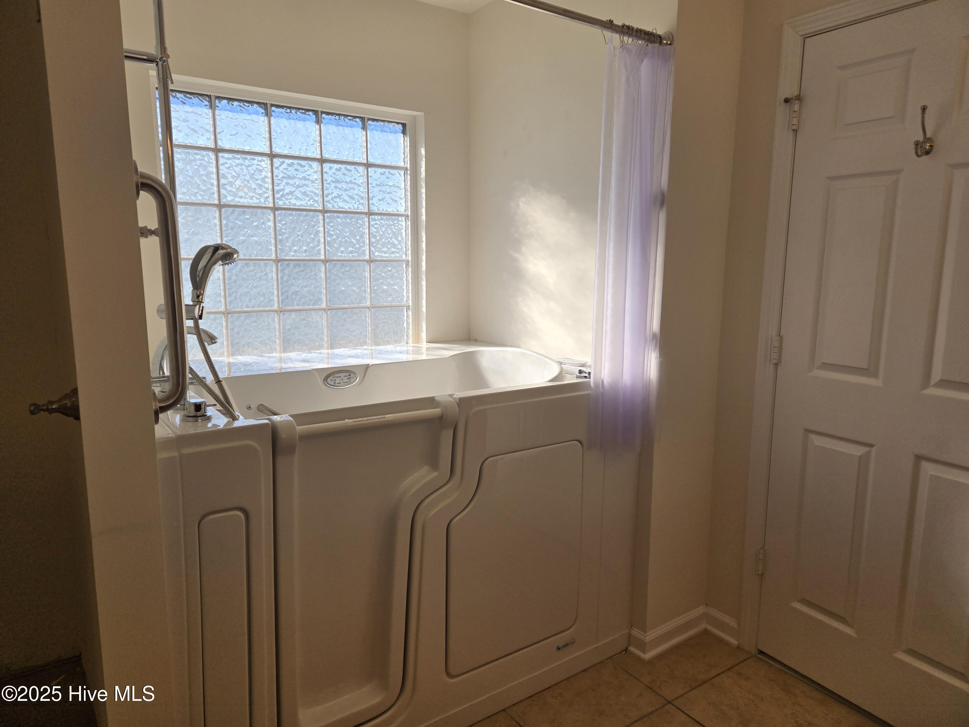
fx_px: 644
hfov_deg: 73.9
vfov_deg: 58.9
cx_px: 484
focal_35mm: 23
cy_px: 364
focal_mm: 5.4
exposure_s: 1/472
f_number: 1.8
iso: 25
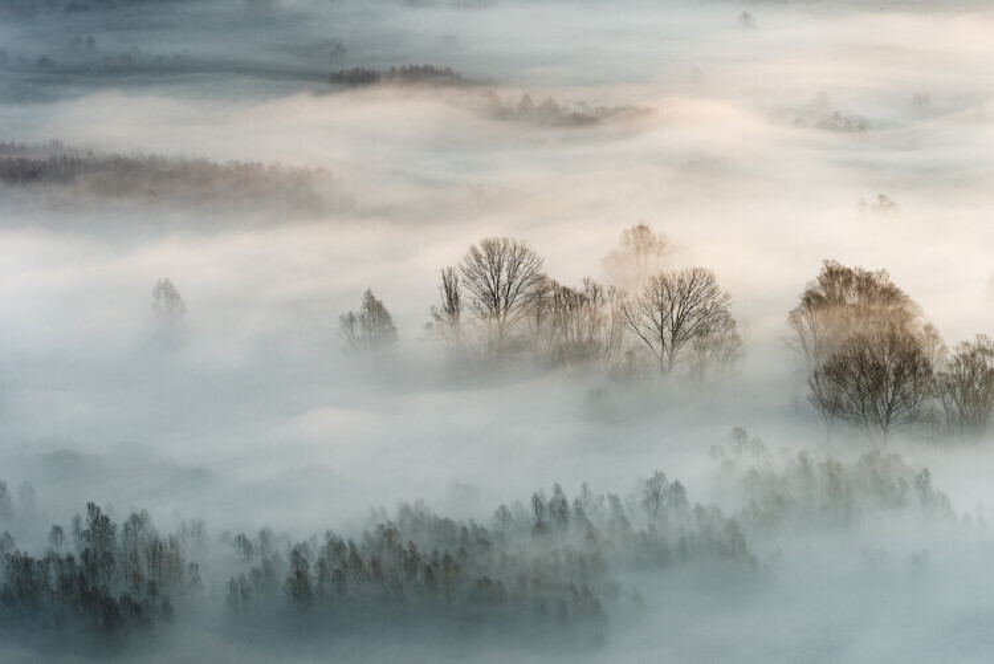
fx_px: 3730
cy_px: 332
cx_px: 497
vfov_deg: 10.2
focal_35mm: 135
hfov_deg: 15.2
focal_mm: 135
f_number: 11
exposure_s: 1/13
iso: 100
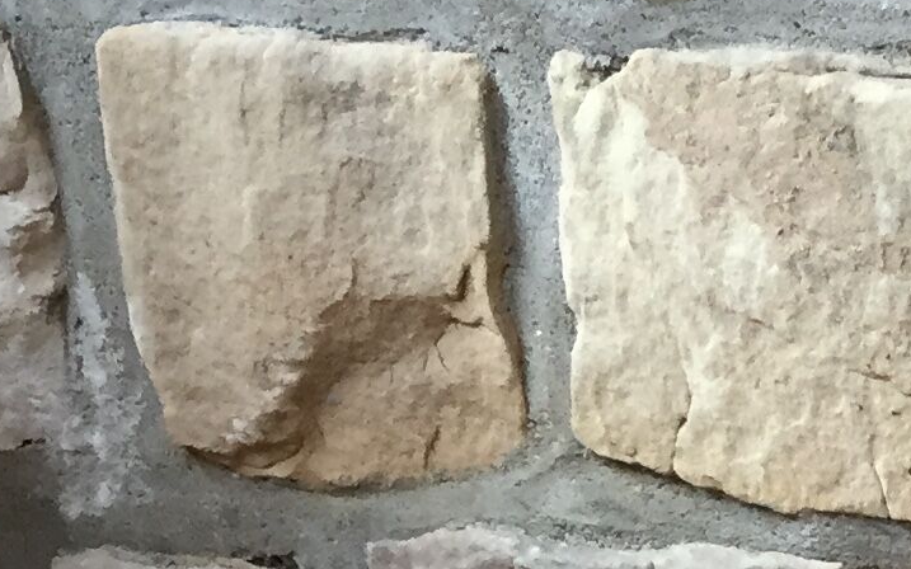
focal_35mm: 140
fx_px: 3476
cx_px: 1314
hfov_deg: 14.1
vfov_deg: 8.9
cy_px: 1099
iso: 64
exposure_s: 1/33
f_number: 2.2
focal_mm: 4.15
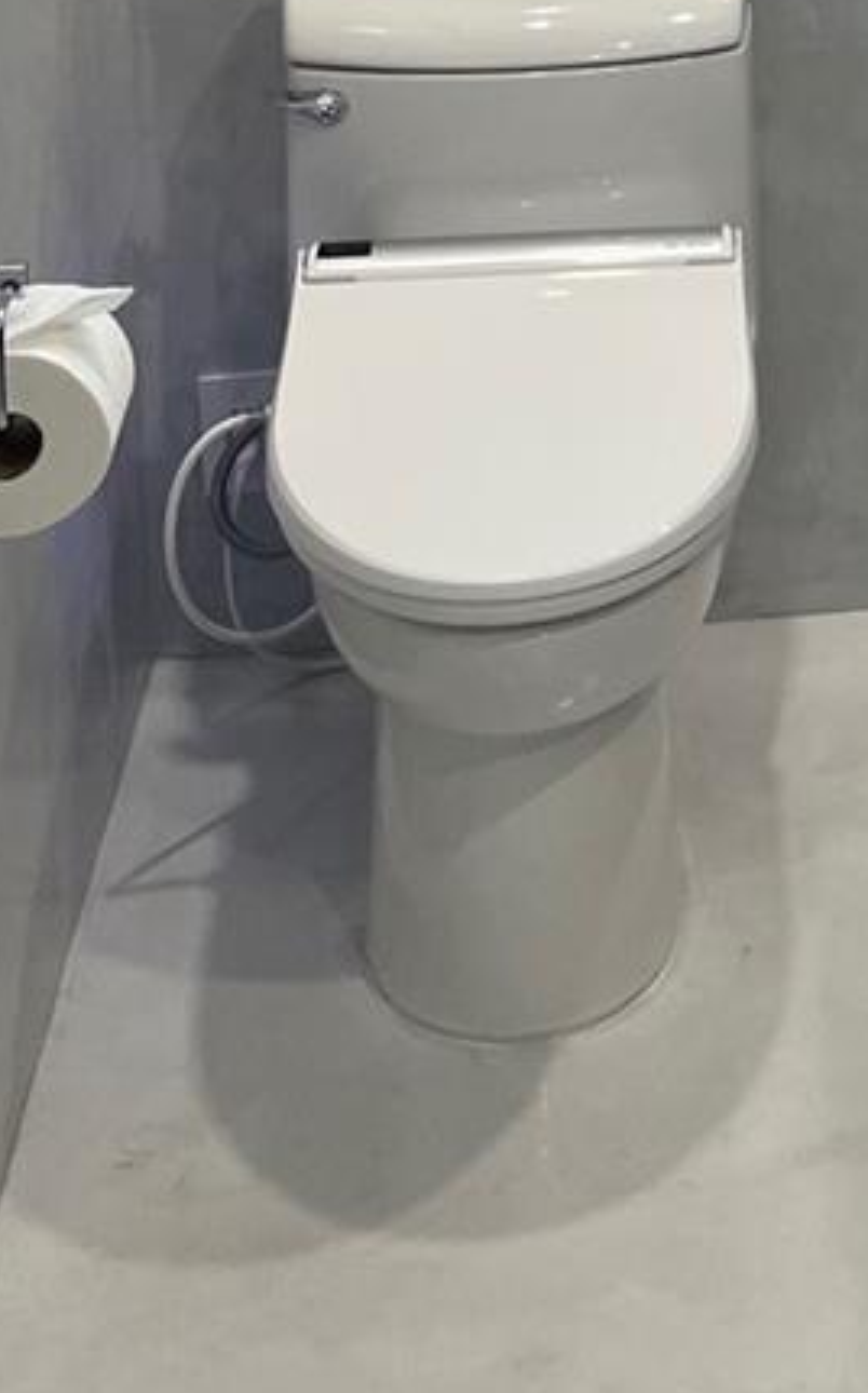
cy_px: -178
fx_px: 2920
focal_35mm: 77
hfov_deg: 15.8
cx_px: 1228
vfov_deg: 24.8
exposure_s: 1/120
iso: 125
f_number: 1.6
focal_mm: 4.2
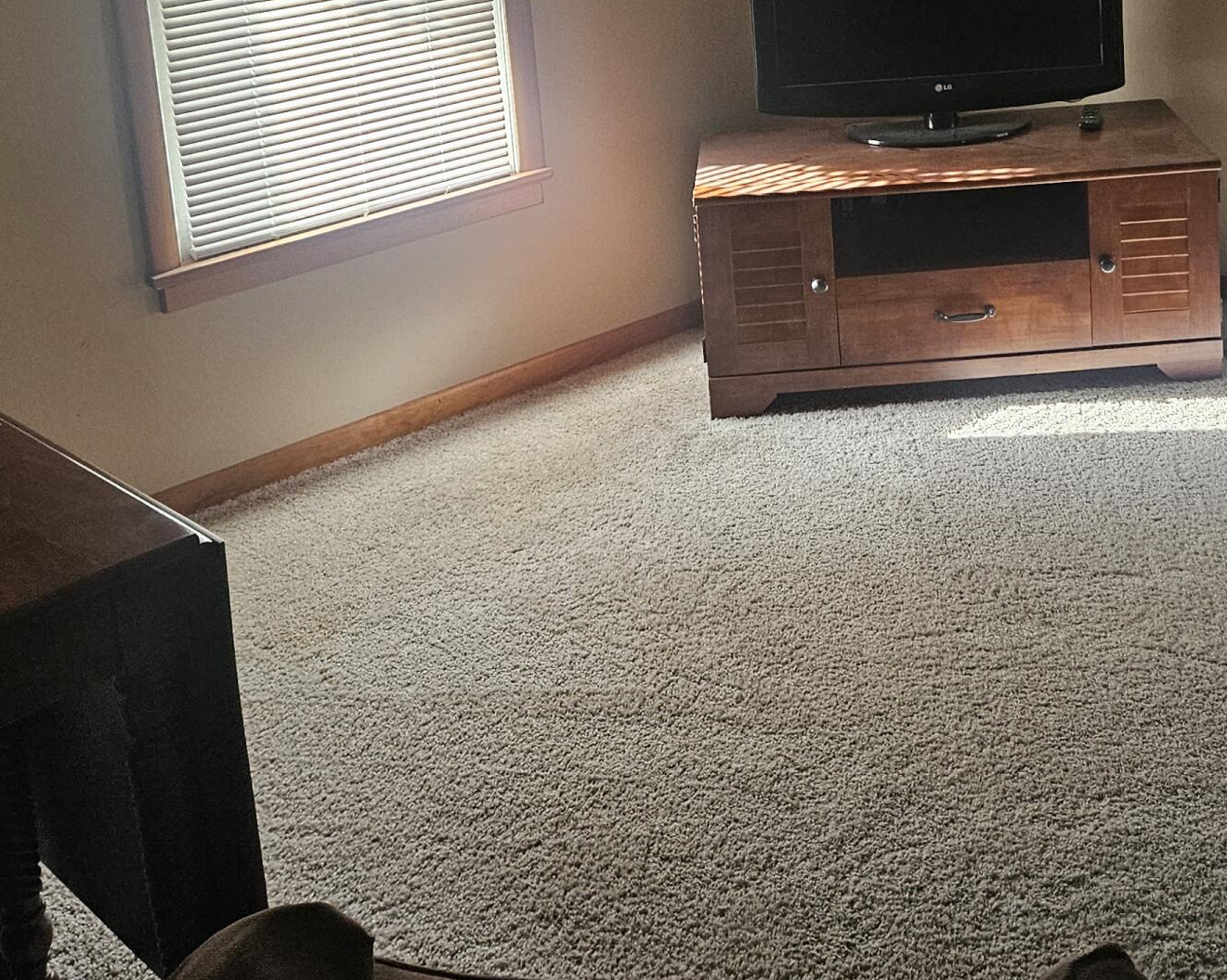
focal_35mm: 51
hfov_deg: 35.7
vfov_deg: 28.2
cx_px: 946
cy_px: 40
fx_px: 1851
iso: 320
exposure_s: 1/138
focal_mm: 5.4
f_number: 1.8
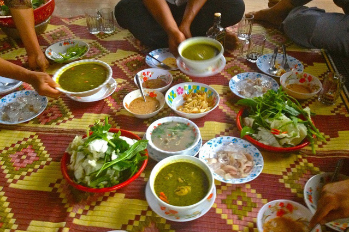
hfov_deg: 51.9
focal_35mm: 37
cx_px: 174
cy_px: 114
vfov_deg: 35.9
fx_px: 359
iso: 320
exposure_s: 1/20
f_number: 2.4
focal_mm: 4.28
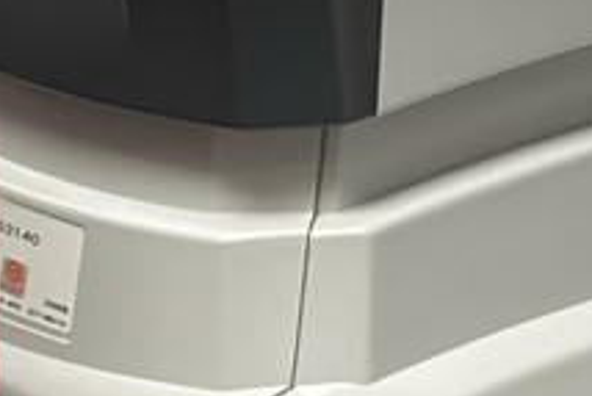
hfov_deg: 5.5
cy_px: 161
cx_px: -343
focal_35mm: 373
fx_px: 6138
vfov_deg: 3.7
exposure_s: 1/60
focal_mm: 6.86
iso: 100
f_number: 1.78
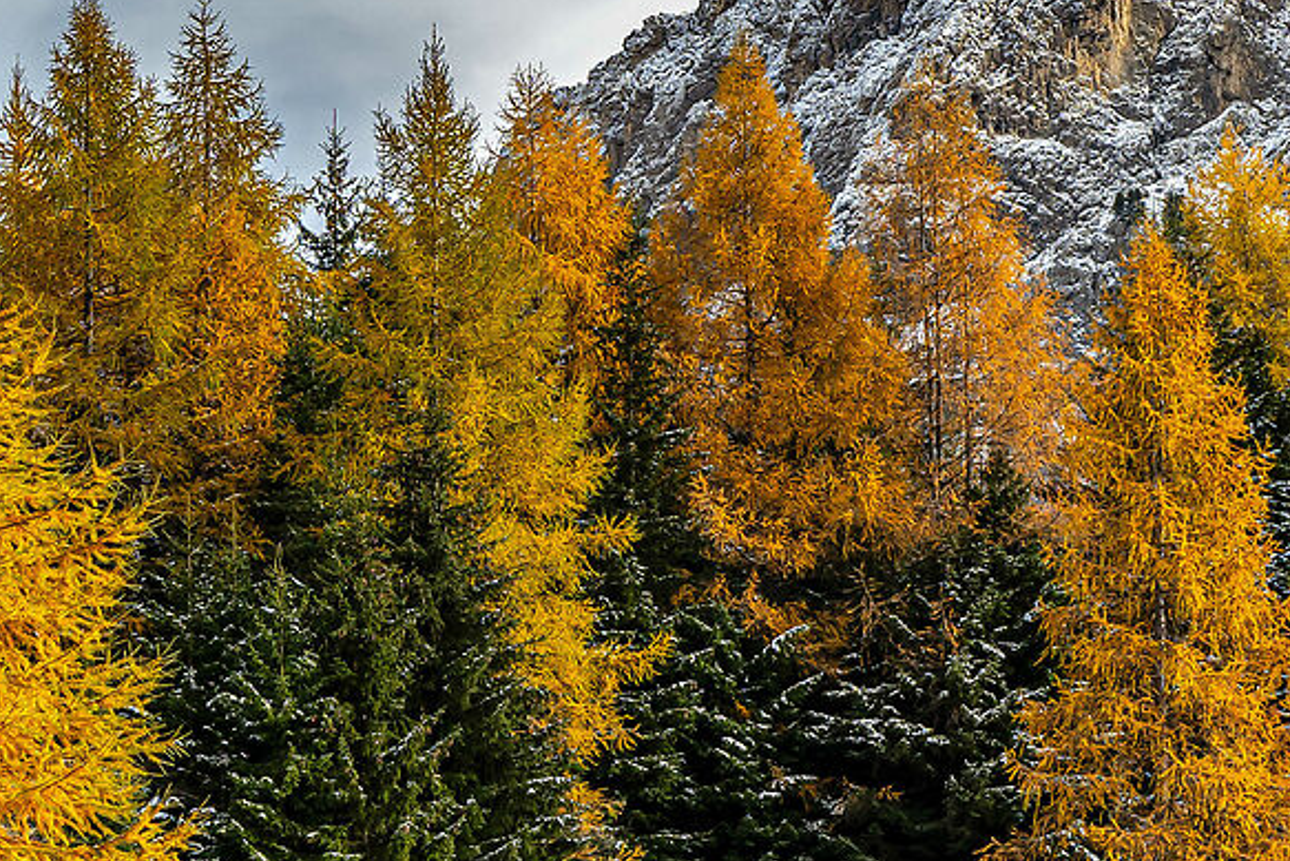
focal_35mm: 144
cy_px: -51
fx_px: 5161
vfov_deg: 9.5
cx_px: -476
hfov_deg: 13.6
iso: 100
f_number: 8
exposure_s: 1/200
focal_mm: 35
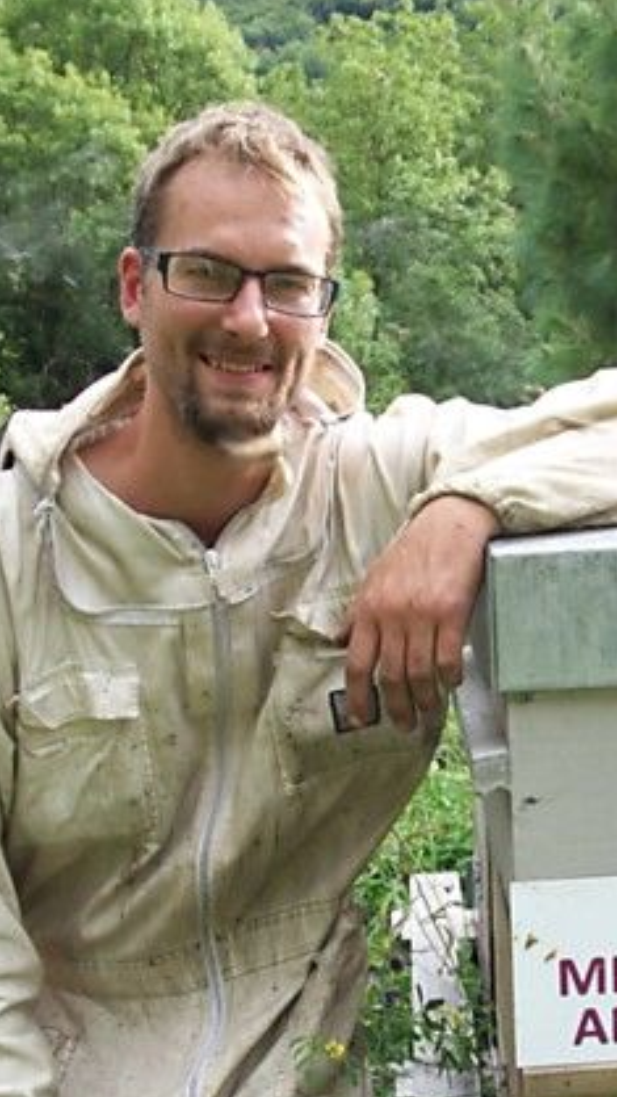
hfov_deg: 23.7
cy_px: 740
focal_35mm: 50
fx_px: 1455
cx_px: 454
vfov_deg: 40.8
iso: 80
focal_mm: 5.7
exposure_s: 1/160
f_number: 2.9
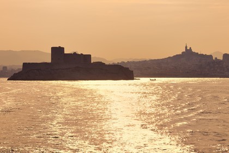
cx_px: 114
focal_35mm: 112
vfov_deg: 12.2
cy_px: 76
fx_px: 712
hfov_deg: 18.3
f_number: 18
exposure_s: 1/640
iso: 200
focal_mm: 112
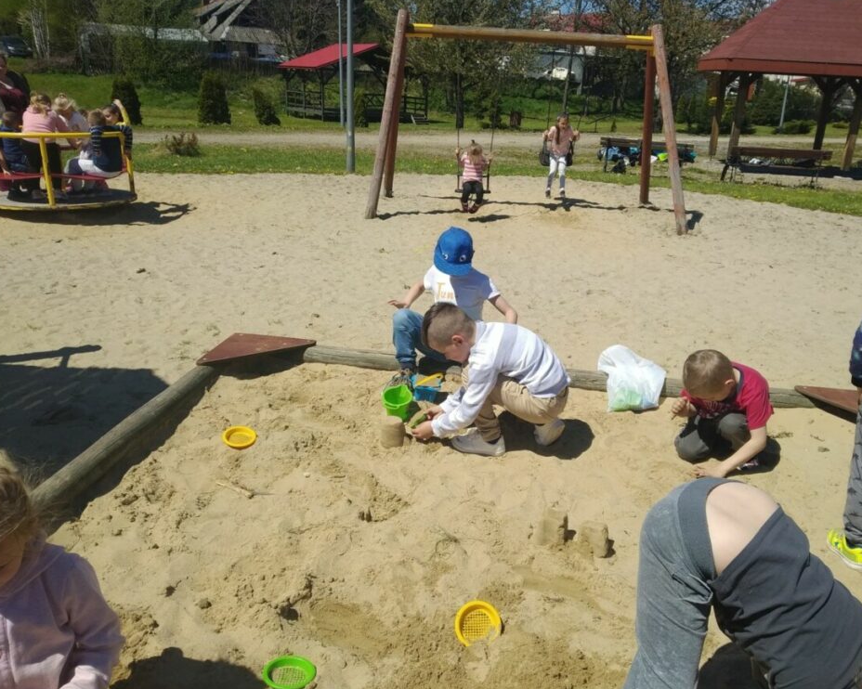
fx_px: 714
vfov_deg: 51.5
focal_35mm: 28
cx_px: 468
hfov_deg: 62.1
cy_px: 349
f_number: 2.2
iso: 100
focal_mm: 3.82
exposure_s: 1/1770
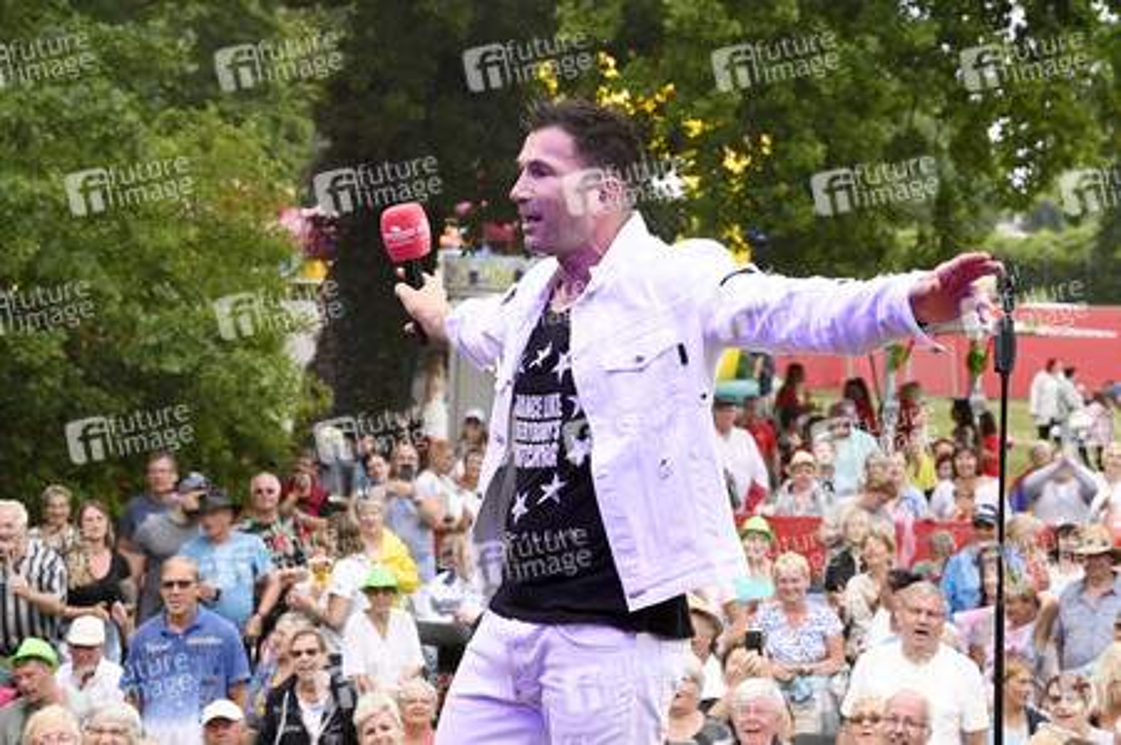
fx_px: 4512
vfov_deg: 9.4
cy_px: 372
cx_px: 560
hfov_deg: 14.2
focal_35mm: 145
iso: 4000
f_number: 11
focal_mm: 145
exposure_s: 1/640
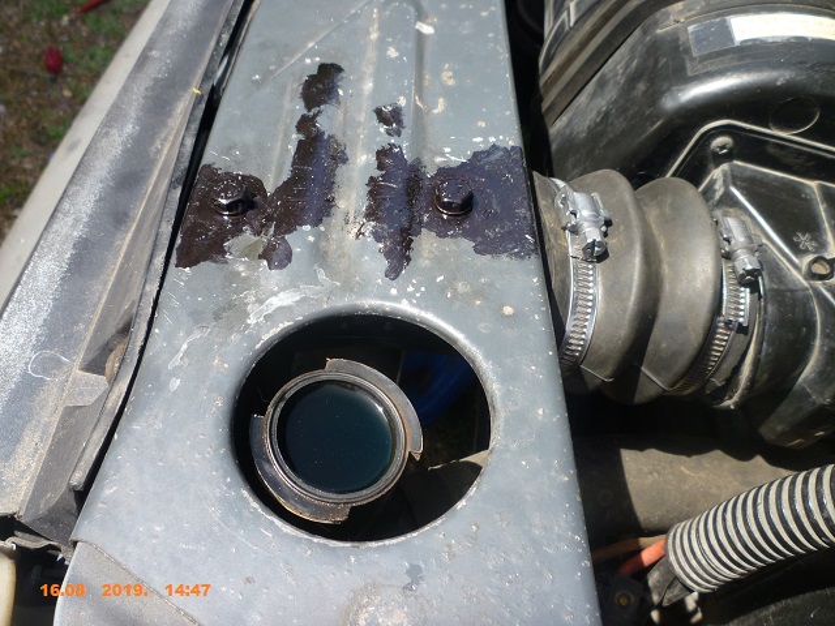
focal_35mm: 29
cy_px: 313
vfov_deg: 48.2
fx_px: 700
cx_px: 418
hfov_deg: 61.7
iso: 80
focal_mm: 5.2
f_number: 3.3
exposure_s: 1/320
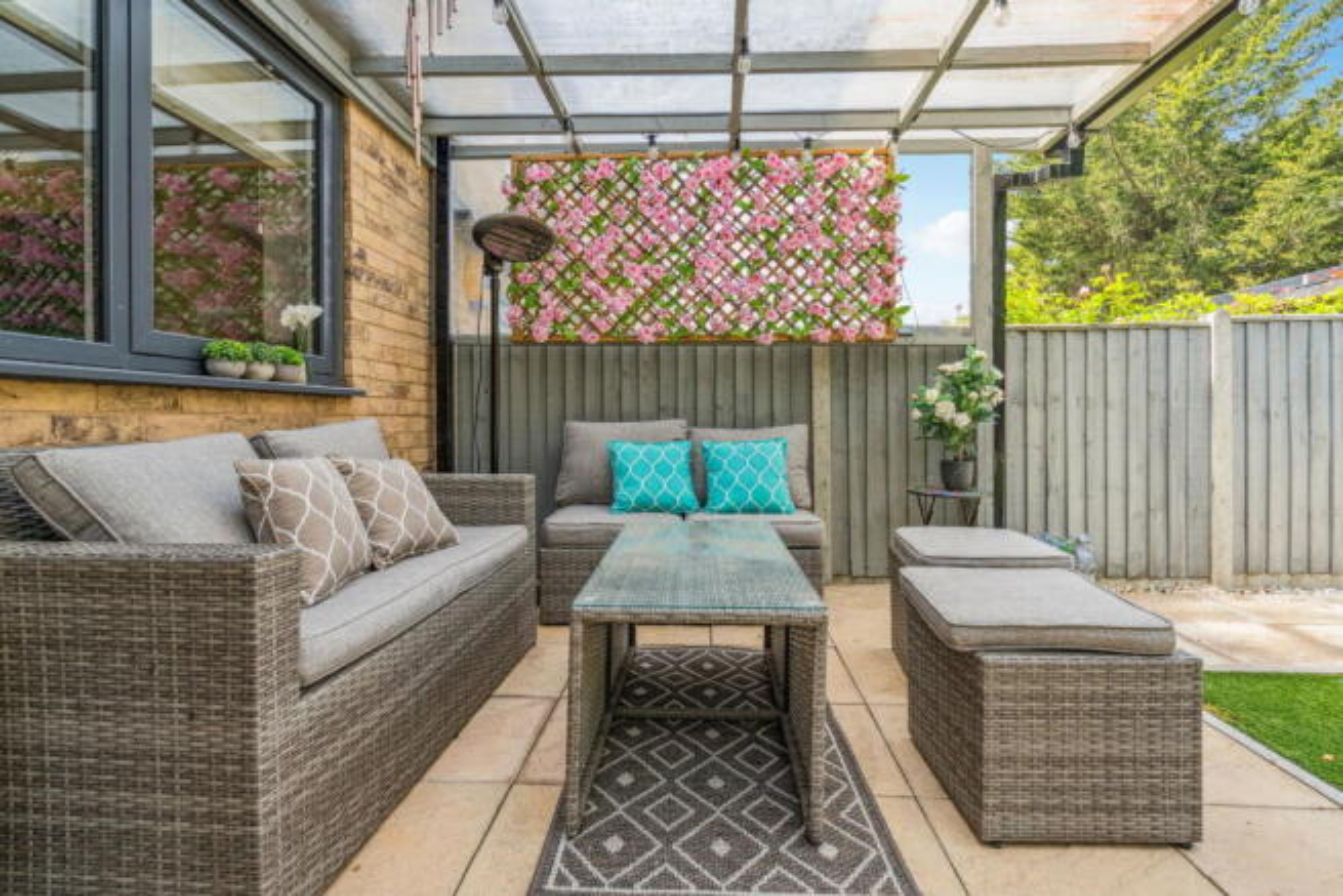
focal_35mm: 16
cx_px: 672
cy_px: 448
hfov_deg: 96.7
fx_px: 597
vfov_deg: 73.8
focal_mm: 16
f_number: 8
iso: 200
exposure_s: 1/60
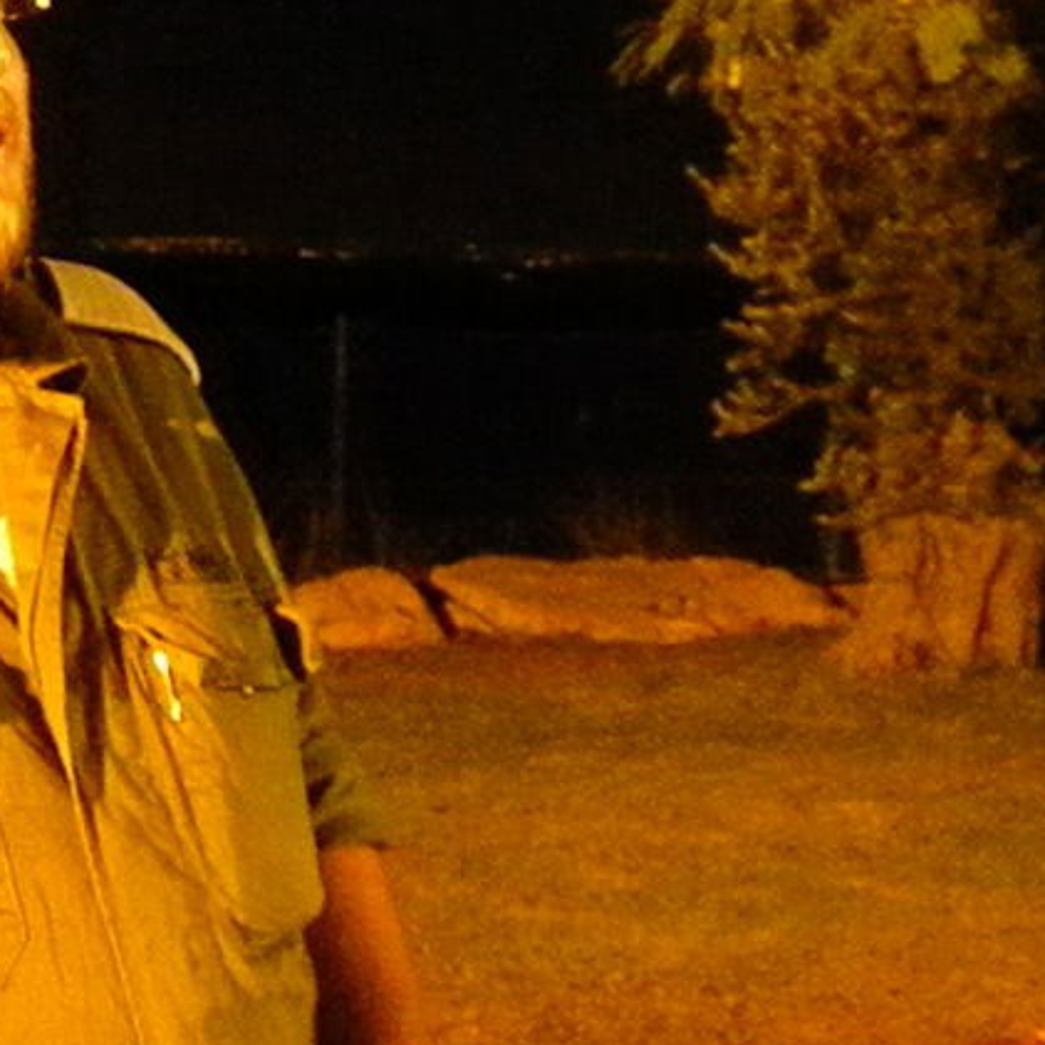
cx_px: -154
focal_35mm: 88
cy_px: 347
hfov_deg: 18.8
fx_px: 3006
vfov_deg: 19.7
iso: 3200
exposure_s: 1/41.2
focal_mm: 7.3
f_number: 3.8
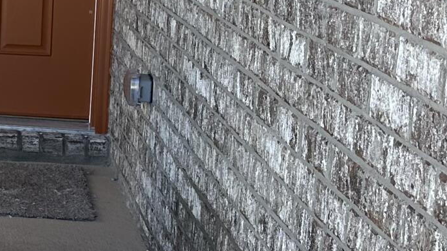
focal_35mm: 113
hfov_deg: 16.4
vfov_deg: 10.6
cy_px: -25
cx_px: -315
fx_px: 1339
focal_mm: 6.86
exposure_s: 1/918
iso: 80
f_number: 1.78
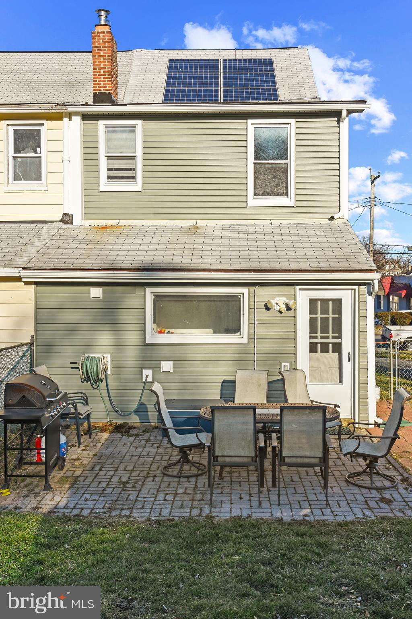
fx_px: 566
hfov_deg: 40.0
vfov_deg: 57.2
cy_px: 310
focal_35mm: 33
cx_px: 206
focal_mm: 22
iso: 100
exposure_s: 1/200
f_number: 9
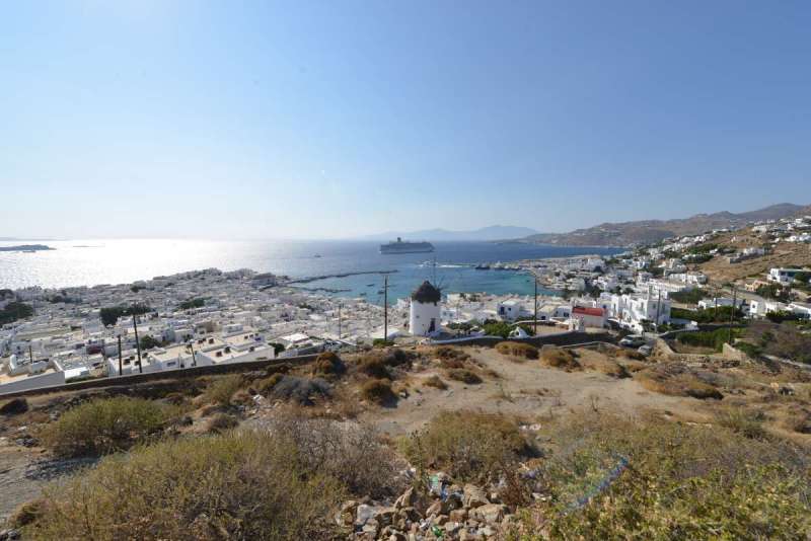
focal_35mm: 14
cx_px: 406
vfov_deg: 81.3
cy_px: 270
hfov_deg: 104.2
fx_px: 315
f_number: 9
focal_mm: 14
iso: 100
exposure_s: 1/250
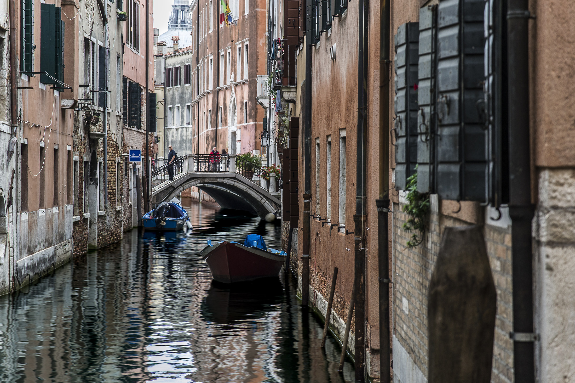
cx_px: 288
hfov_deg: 19.5
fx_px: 1677
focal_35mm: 105
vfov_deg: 13.0
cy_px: 192
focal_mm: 70
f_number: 4
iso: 100
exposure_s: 1/160
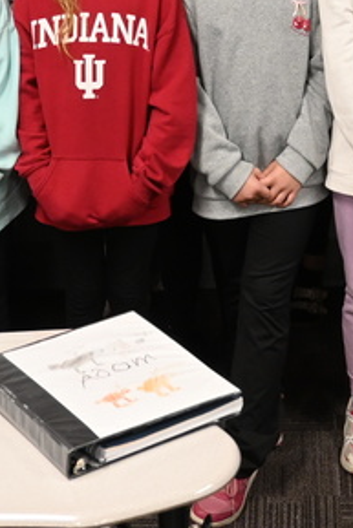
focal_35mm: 85
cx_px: 289
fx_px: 1249
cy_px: 3
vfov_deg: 23.0
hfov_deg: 16.0
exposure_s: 1/125
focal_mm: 16
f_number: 3.5
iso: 1250
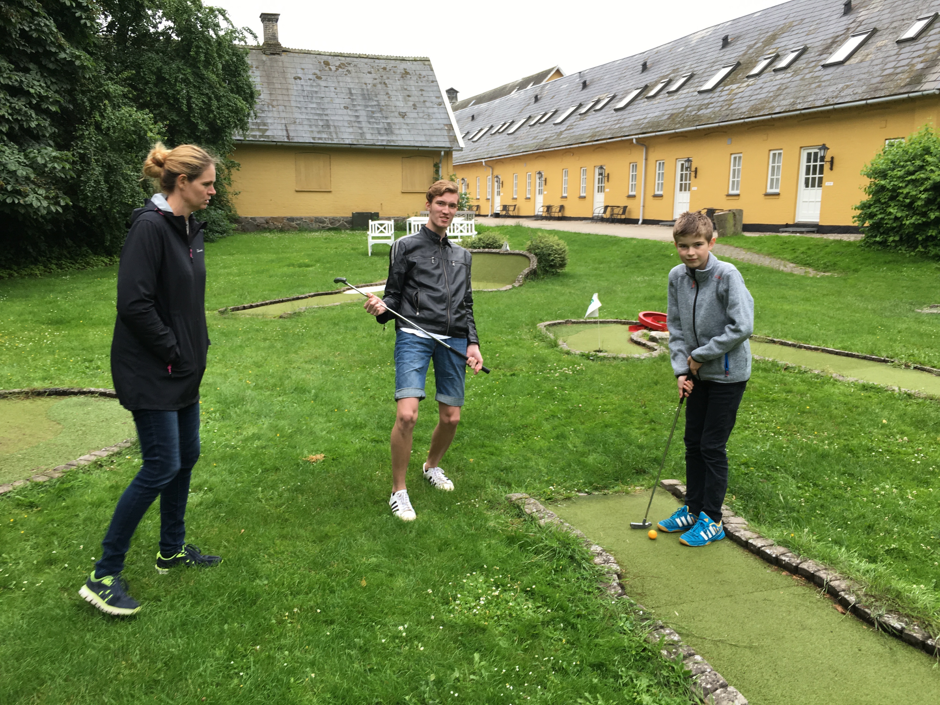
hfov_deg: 61.7
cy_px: 352
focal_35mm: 29
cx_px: 470
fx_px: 787
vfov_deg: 48.2
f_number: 2.2
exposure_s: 1/50
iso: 32
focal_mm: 4.15
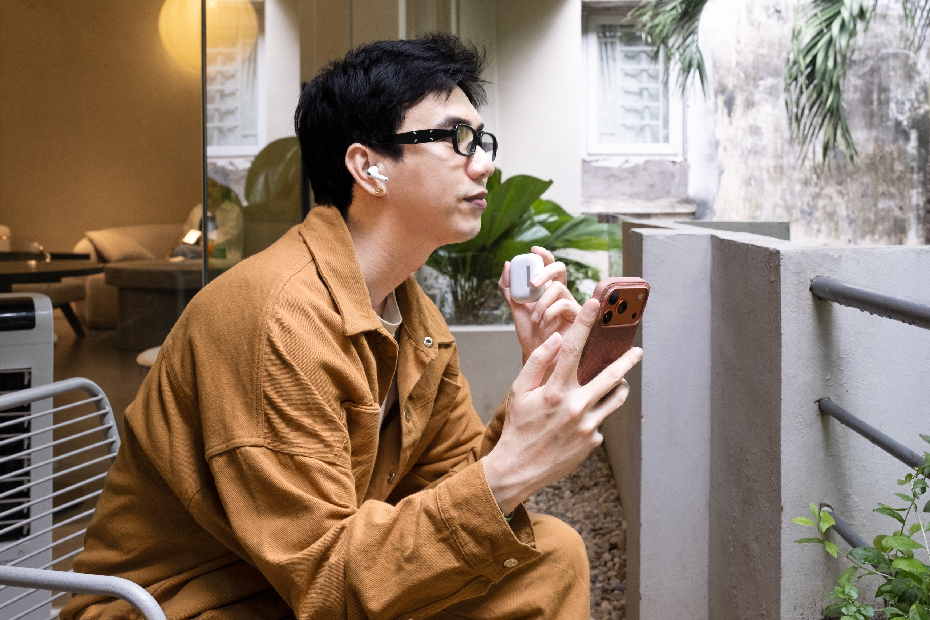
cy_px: 310
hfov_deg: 53.1
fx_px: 930
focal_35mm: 36
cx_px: 465
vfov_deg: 36.9
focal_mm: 24.2
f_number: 5.6
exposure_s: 1/45
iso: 1250
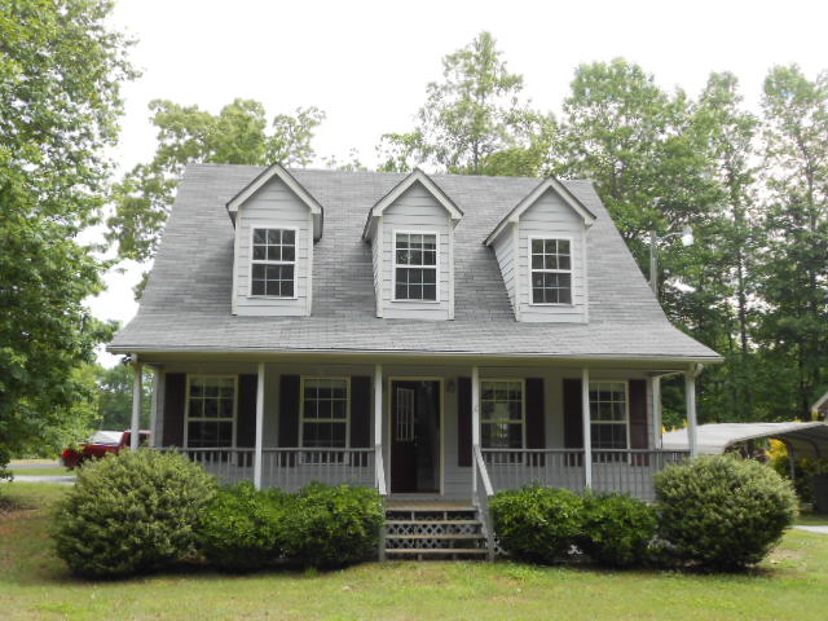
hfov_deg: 54.0
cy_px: 310
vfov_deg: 41.8
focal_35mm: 34
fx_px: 813
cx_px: 414
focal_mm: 6
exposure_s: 1/250
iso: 80
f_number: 3.9
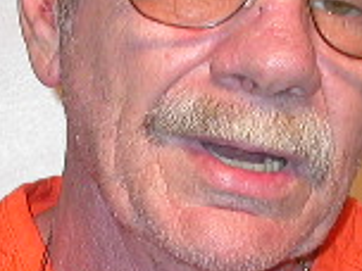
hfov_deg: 9.4
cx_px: 171
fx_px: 2196
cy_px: 302
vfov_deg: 7.0
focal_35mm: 210
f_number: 2.9
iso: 100
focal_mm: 10.4
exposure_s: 1/57.1
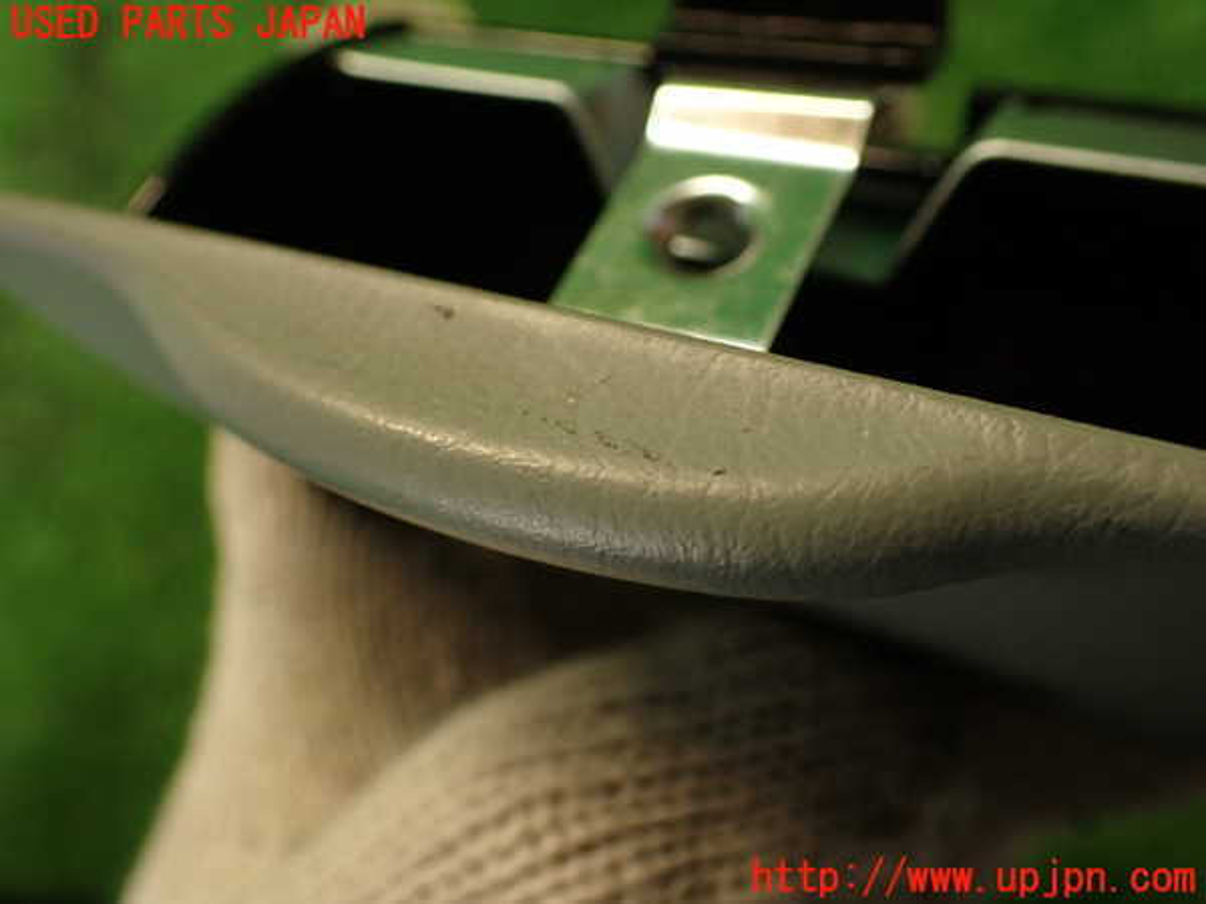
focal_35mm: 32
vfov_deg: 44.2
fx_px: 1115
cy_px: 452
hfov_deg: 56.8
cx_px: 603
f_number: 2.4
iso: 200
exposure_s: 1/40
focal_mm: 5.79
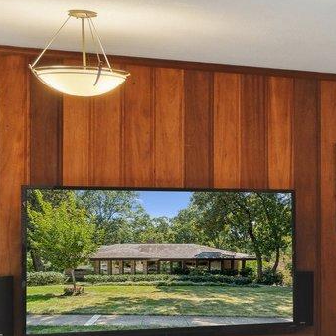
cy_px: 253
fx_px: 1186
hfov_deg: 12.8
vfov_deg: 16.0
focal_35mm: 108
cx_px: 775
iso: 100
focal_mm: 14
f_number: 7.1
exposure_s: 1/8
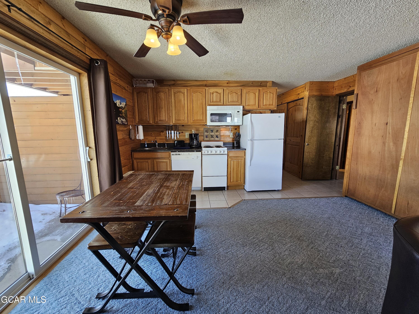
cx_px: 210
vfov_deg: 89.9
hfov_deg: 106.2
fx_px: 157
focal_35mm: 13
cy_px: 157
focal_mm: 2.2
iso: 64
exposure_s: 1/60
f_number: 2.2
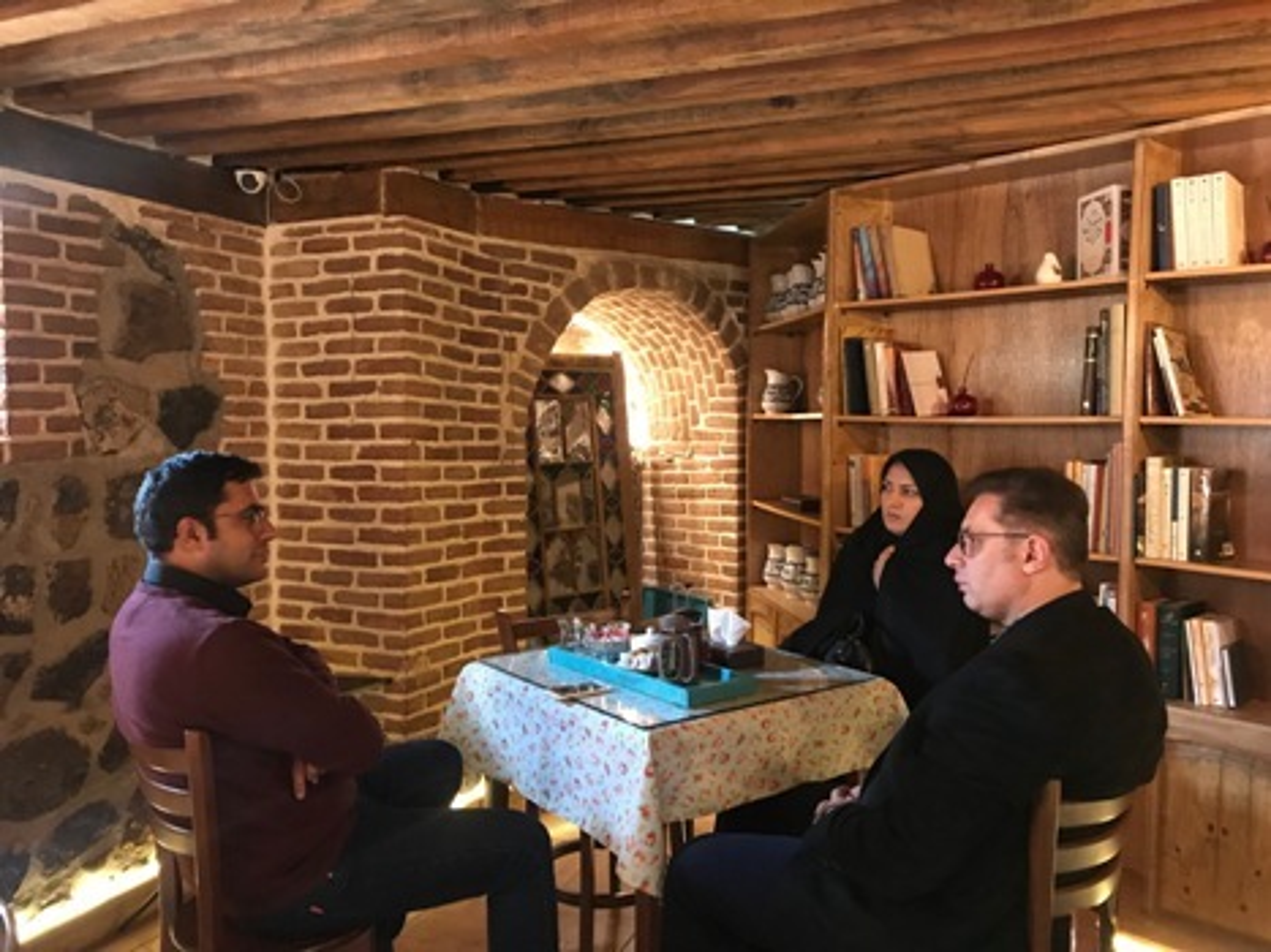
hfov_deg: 63.5
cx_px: 636
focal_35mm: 28
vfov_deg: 49.7
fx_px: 1028
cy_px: 476
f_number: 1.8
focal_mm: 3.99
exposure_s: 1/4
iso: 100
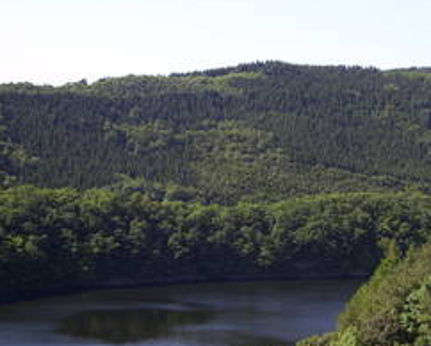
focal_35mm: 58
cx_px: 239
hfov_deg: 32.4
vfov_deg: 26.2
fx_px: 740
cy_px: 212
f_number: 2.7
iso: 80
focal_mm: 6
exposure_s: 1/500
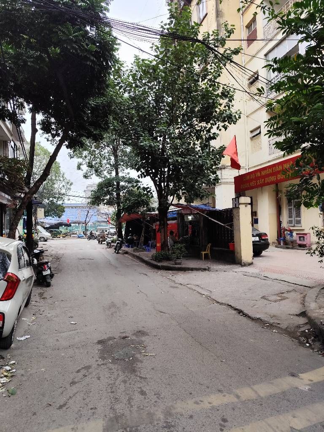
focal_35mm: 23
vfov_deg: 73.9
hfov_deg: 58.9
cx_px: 162
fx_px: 287
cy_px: 216
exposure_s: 1/164
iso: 50
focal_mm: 6.19
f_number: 1.65
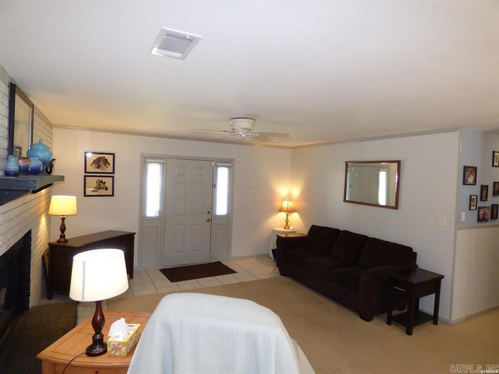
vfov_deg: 66.0
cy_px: 187
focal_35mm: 20
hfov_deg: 81.7
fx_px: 288
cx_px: 250
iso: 640
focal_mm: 3.58
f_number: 2.8
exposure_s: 1/60
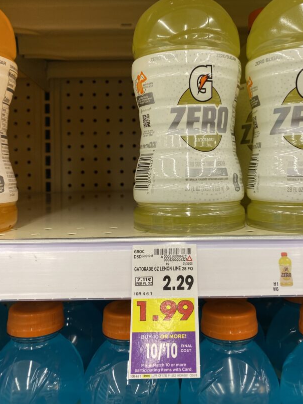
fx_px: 385
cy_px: 167
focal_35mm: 33
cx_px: 181
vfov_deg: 55.1
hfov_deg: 42.7
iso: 64
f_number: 1.8
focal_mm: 4.25
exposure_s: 1/58
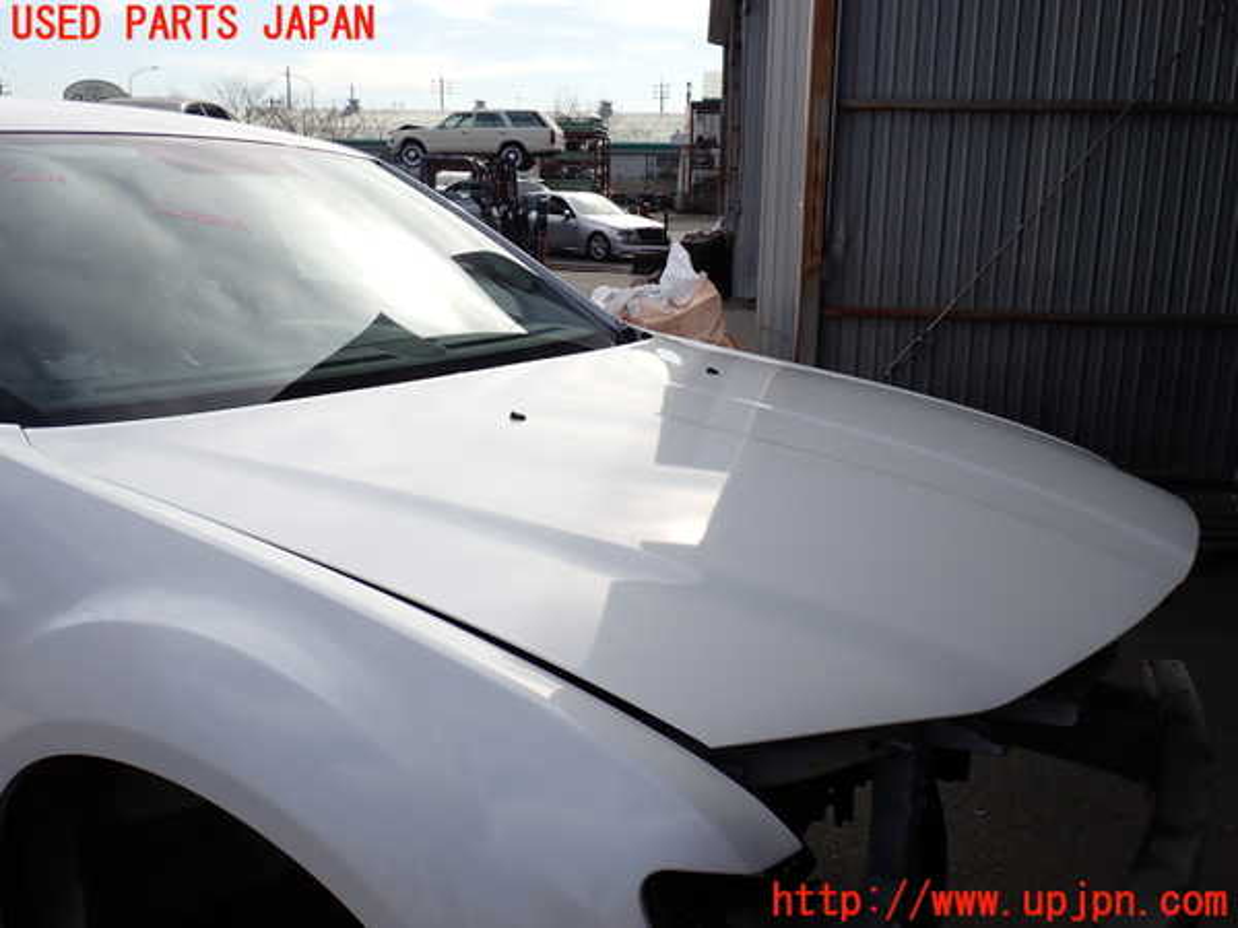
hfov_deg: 56.8
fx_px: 1144
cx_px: 619
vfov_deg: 44.2
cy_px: 464
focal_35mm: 32
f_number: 9
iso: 100
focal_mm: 5.79
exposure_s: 1/125
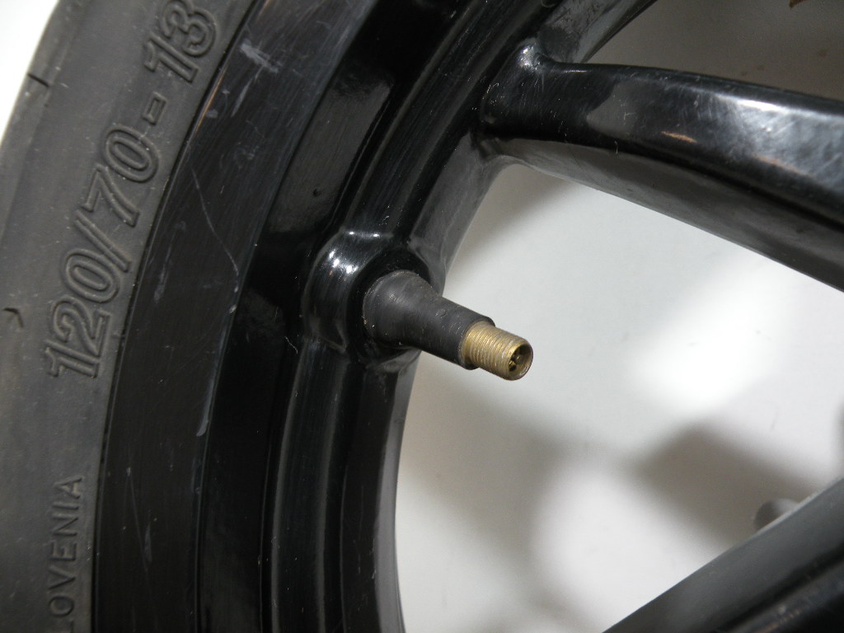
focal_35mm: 27
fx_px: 658
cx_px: 422
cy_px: 316
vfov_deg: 51.4
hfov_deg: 65.3
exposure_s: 1/59.8
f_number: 2.8
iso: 111
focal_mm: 4.7
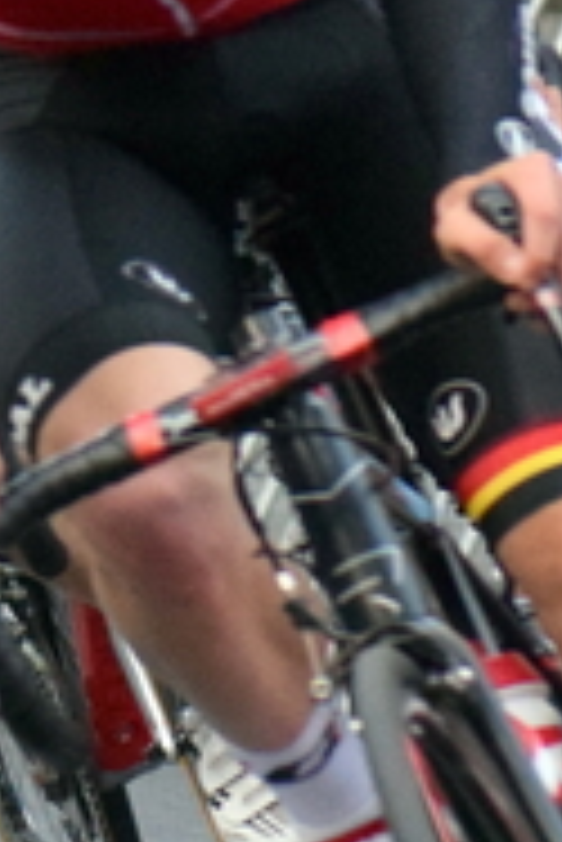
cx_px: 225
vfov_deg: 4.3
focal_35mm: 480
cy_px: 428
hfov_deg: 2.9
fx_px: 11218
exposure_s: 1/500
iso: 2000
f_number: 4.5
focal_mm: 100
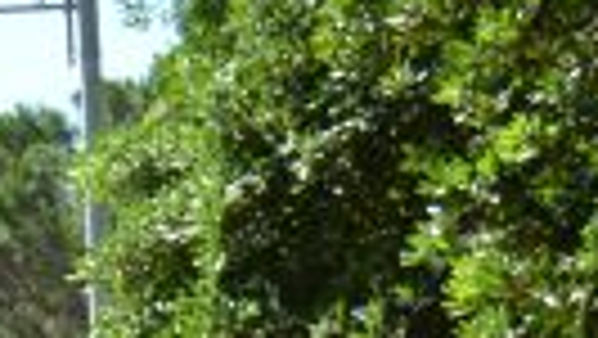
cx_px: -243
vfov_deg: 5.6
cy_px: 662
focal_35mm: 213
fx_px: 3379
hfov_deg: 9.9
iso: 100
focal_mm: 40
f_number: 6.3
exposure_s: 1/160
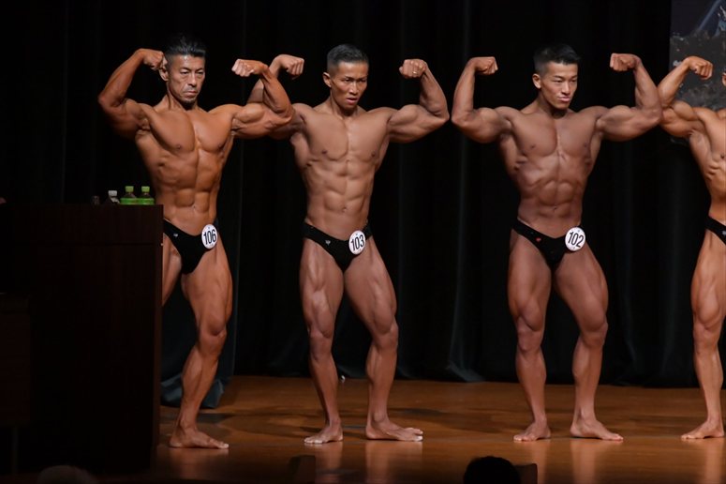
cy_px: 242
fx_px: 5745
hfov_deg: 7.2
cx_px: 363
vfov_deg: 4.8
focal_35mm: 285
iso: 5000
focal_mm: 190
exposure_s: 1/400
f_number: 5.6
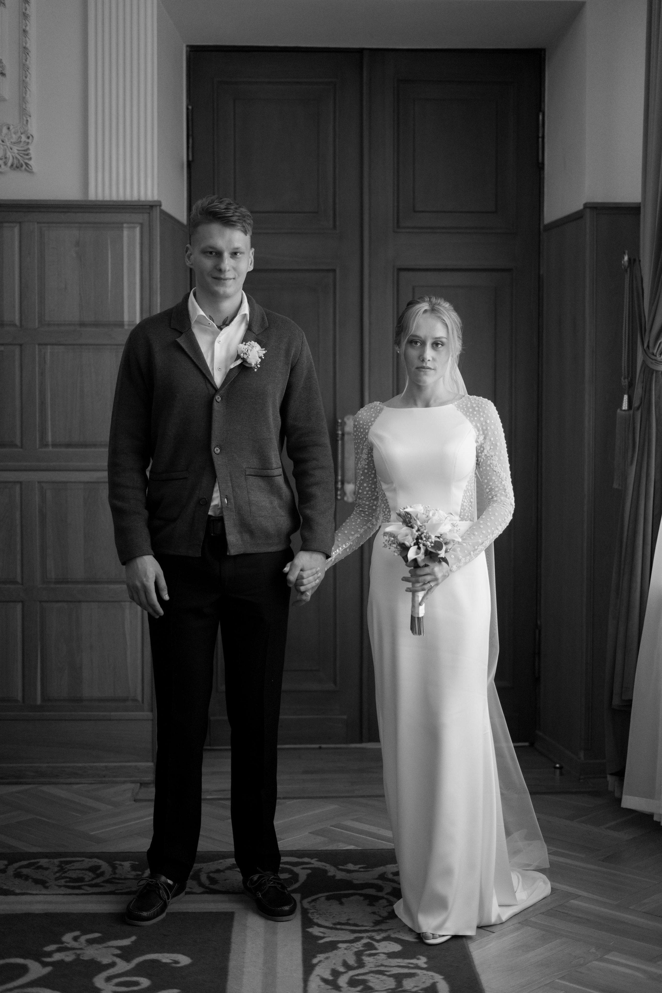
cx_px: 331
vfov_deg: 39.6
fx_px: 1379
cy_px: 496
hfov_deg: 27.0
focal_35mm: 50
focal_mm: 50
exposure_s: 1/1600
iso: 1250
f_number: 1.8
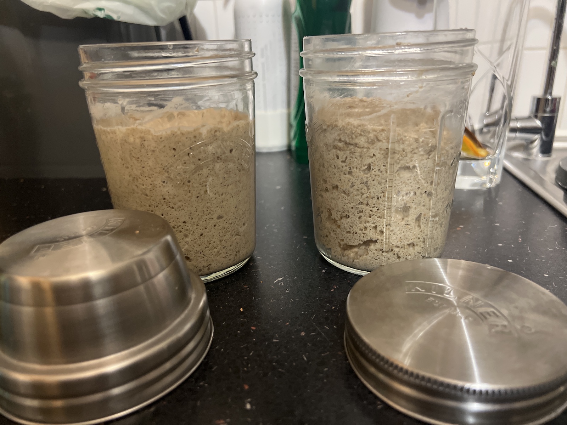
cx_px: 284
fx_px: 426
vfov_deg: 53.1
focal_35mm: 26
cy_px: 212
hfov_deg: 67.3
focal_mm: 5.7
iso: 400
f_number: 1.5
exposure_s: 1/50
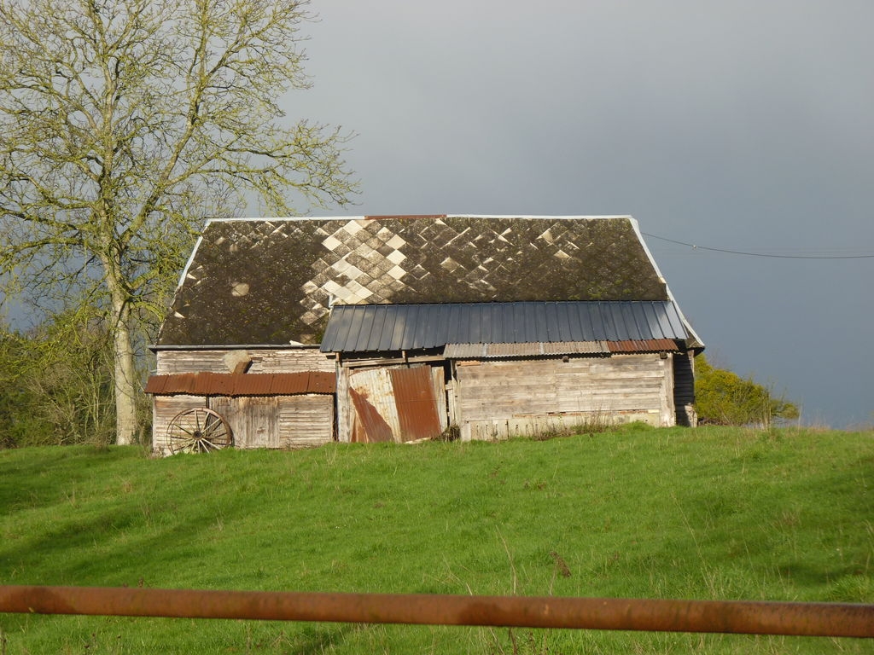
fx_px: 2853
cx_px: 437
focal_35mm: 113
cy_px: 328
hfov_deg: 17.4
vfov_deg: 13.1
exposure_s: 1/200
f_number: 4
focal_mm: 20.1
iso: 80
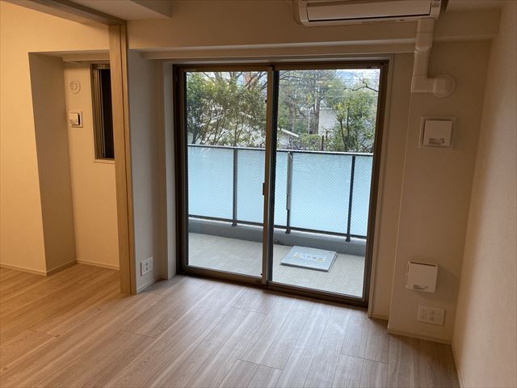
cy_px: 194
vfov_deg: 53.1
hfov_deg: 67.3
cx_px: 258
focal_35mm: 26
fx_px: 388
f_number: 1.8
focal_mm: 4.25
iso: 100
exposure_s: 1/100
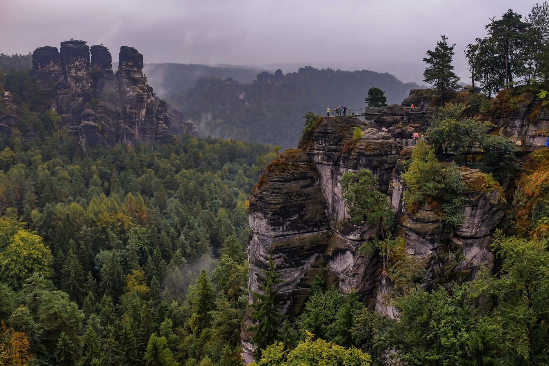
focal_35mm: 30
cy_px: 183
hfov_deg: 61.9
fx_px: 457
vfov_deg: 43.6
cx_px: 274
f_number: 8
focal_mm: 20.1
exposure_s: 1/170
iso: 800
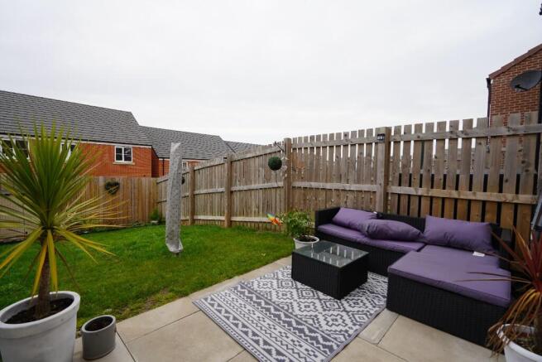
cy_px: 181
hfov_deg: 96.7
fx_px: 241
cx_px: 271
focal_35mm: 16
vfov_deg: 73.8
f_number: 5
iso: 100
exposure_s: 1/200
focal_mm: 16
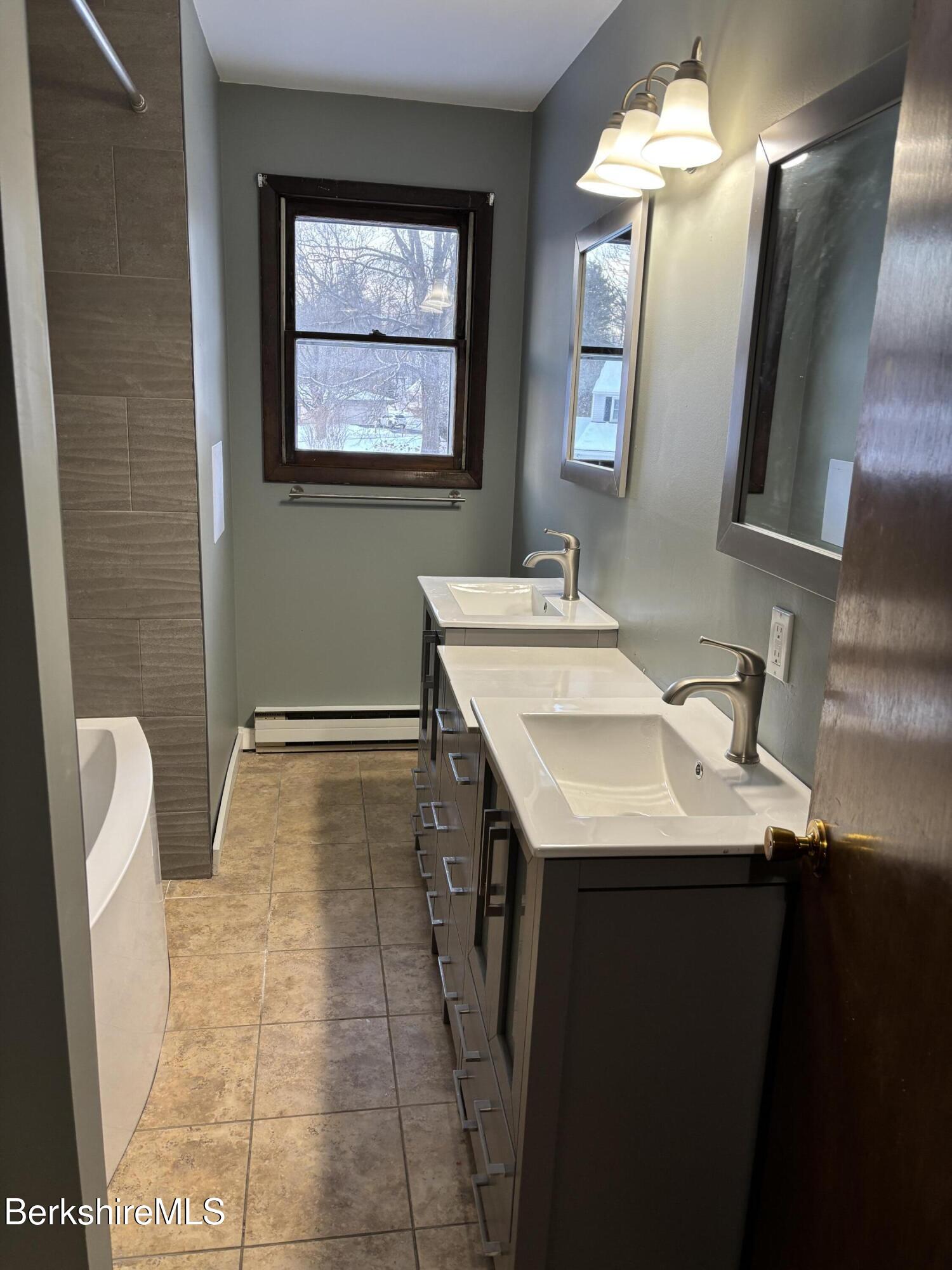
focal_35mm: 26
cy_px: 635
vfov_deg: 67.3
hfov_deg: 53.1
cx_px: 476
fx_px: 953
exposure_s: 1/60
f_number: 1.6
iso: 100
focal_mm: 5.96
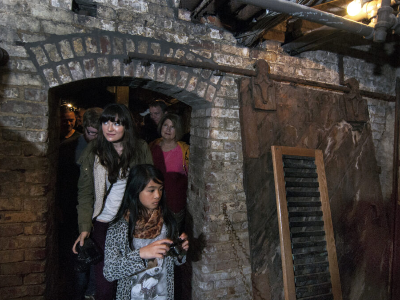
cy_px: 149
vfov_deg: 58.9
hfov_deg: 73.9
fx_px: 266
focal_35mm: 23
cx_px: 212
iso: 800
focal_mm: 14
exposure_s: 1/30
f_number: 5.6
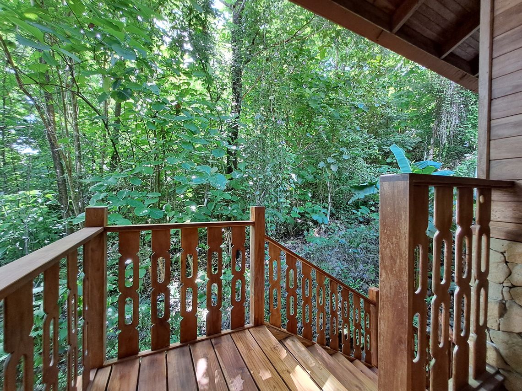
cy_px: 196
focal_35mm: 13
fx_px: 196
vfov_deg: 89.9
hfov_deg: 106.2
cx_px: 261
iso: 50
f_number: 2.2
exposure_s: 1/40
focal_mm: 1.42
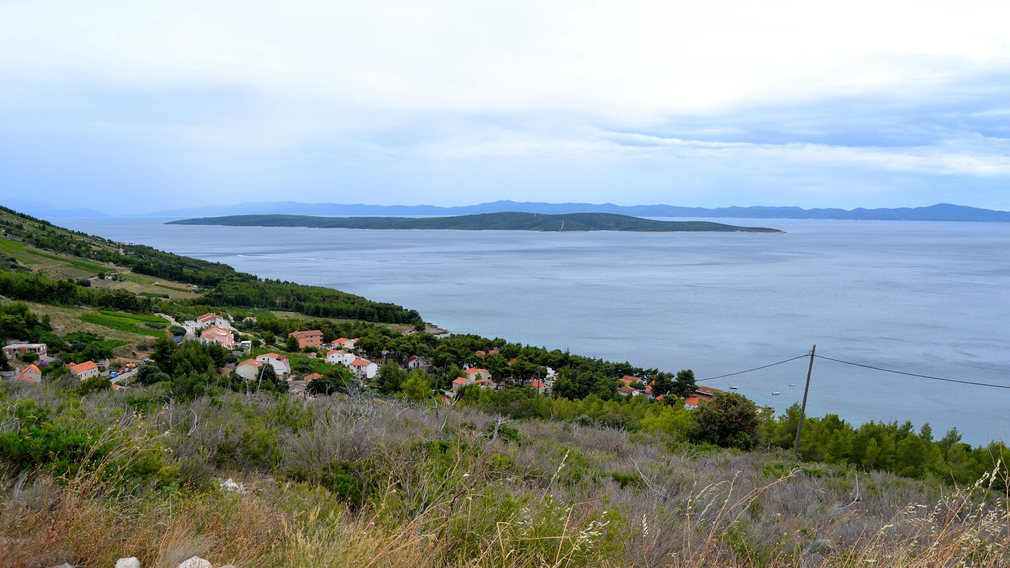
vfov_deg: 38.9
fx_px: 803
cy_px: 300
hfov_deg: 64.3
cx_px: 509
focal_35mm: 30
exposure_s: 1/320
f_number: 9
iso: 100
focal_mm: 18
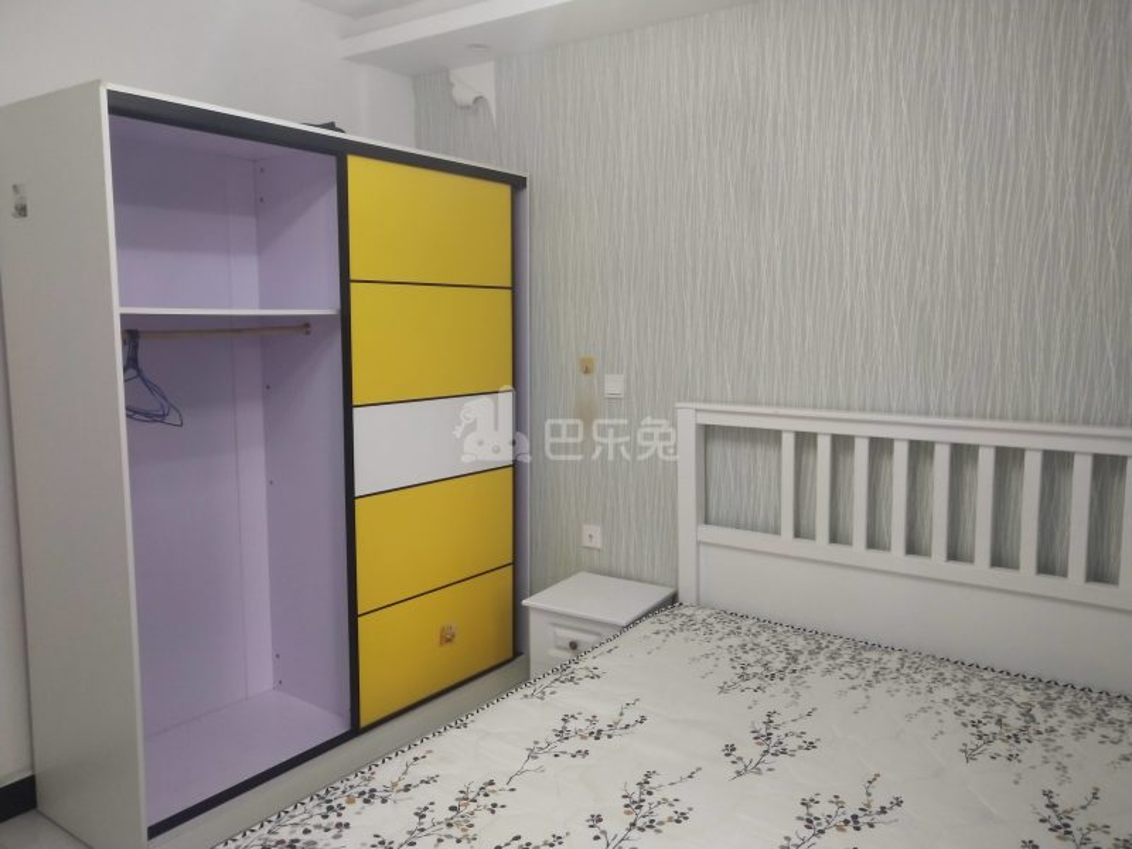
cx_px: 566
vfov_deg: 46.8
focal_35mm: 30
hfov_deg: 60.0
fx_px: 981
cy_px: 424
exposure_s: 1/100
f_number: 1.8
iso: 255
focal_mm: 3.95
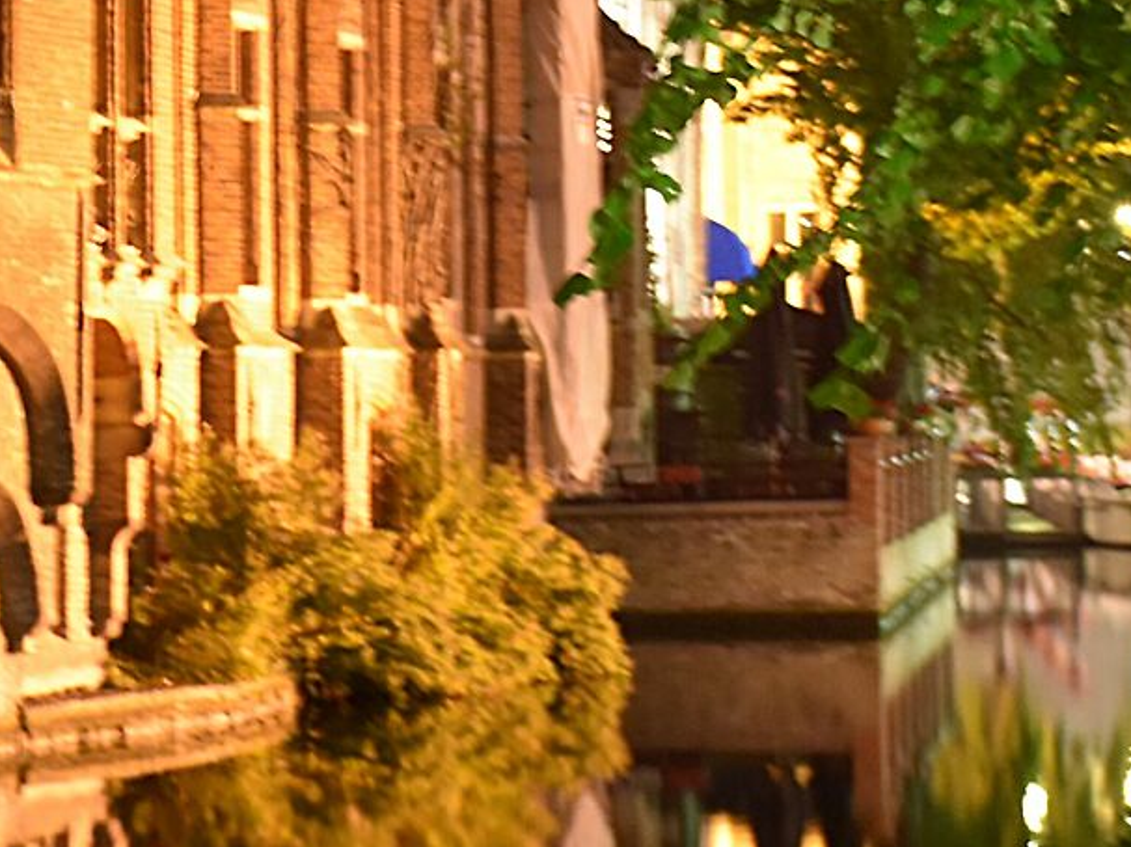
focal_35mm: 171
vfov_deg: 8.7
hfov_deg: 11.5
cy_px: 102
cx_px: 134
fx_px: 5586
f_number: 4
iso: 800
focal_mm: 30
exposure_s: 2
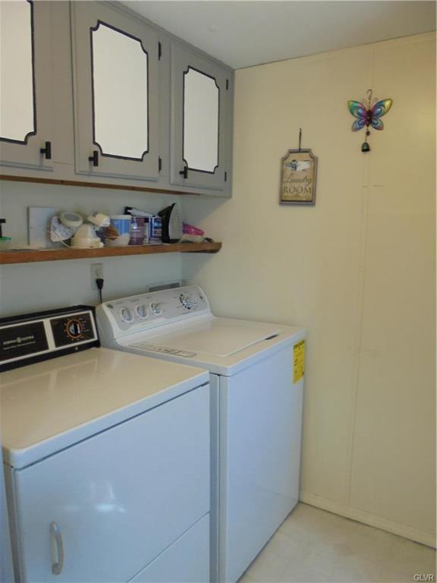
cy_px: 292
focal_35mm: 26
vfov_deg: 67.3
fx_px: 438
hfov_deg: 53.1
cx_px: 218
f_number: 3.5
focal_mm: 4.6
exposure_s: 1/30
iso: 250
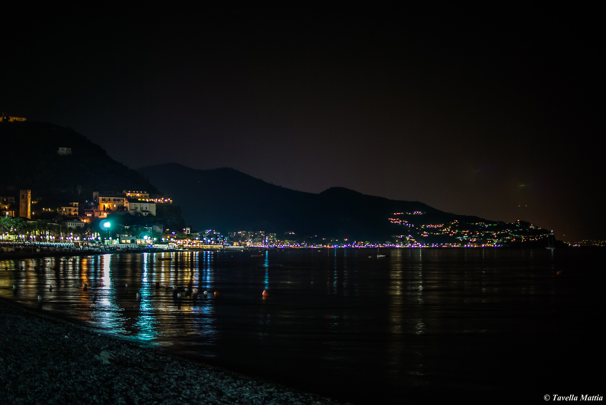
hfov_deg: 37.8
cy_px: 202
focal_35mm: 52
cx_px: 303
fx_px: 885
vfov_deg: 25.8
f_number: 1.8
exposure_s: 1
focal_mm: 35
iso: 100
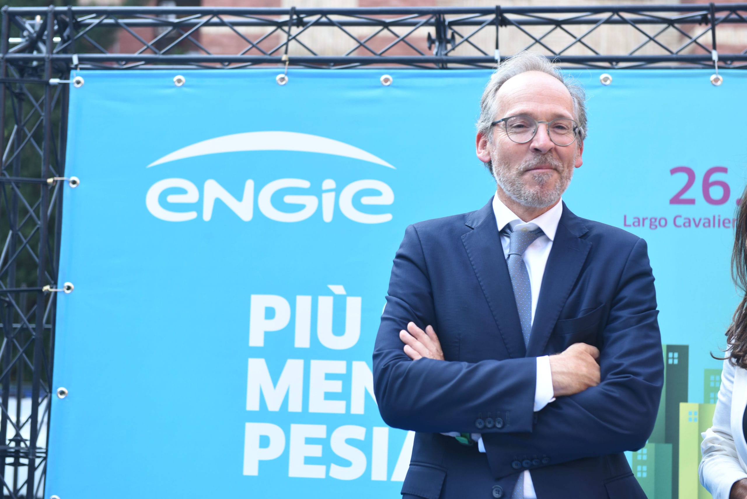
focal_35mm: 70
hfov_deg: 28.8
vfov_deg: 19.5
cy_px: 250
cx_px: 374
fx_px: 1453
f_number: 4.5
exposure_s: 1/250
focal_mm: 70
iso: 400
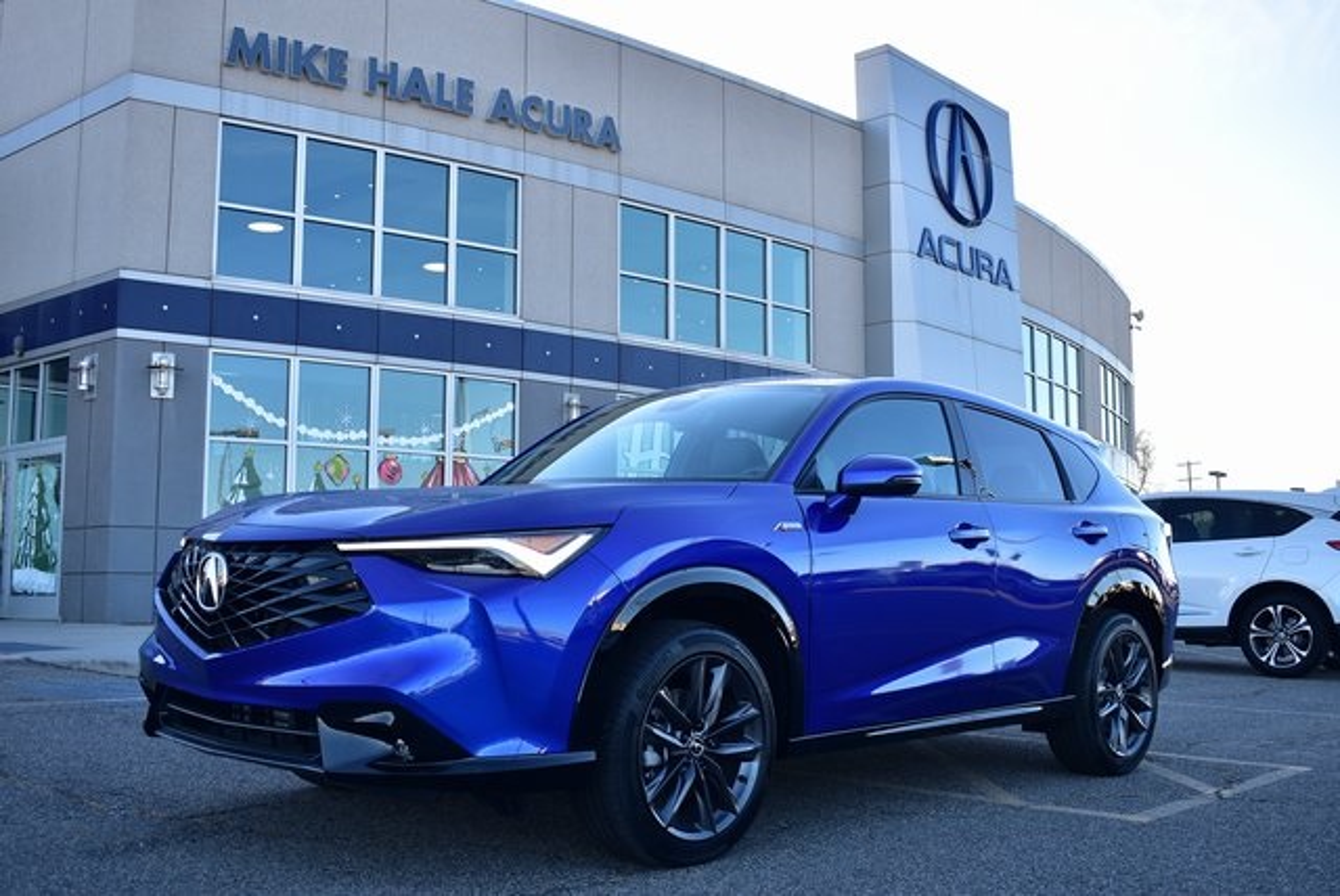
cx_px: 670
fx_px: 1397
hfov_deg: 51.2
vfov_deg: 35.6
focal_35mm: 38
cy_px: 448
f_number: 5.6
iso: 100
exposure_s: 1/125
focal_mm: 25
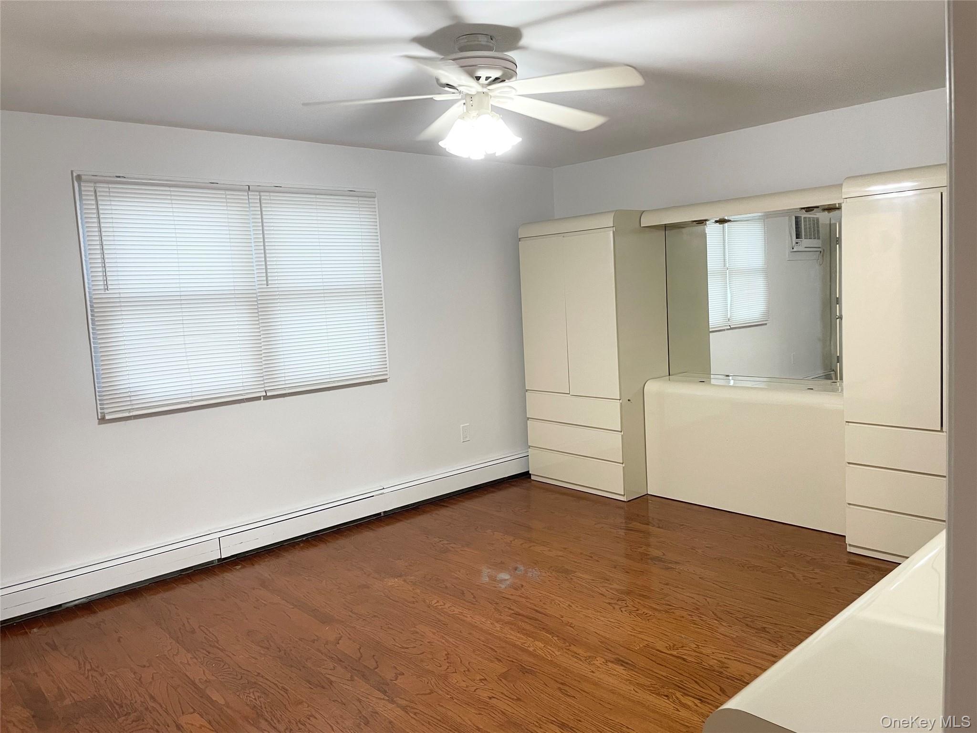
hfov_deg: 67.3
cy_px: 366
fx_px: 734
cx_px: 488
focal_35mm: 26
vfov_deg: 53.1
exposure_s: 1/60
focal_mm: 4.2
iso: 125
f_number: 1.6
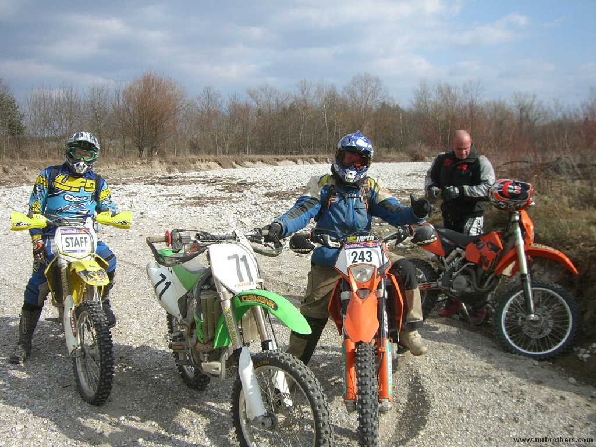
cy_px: 224
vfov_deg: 37.7
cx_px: 298
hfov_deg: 49.0
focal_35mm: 38
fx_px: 654
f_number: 4.3
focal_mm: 6.2
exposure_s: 1/500
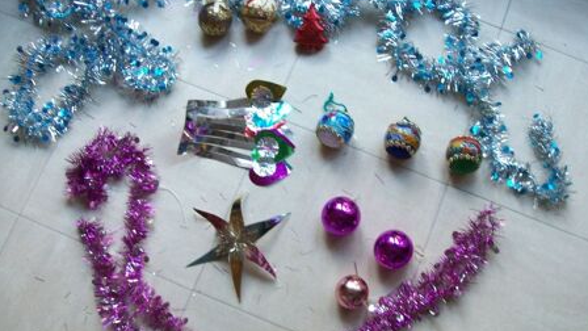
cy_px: 173
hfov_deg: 48.4
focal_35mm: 42
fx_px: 655
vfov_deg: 28.3
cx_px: 291
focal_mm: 6
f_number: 2.7
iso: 160
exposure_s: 1/26
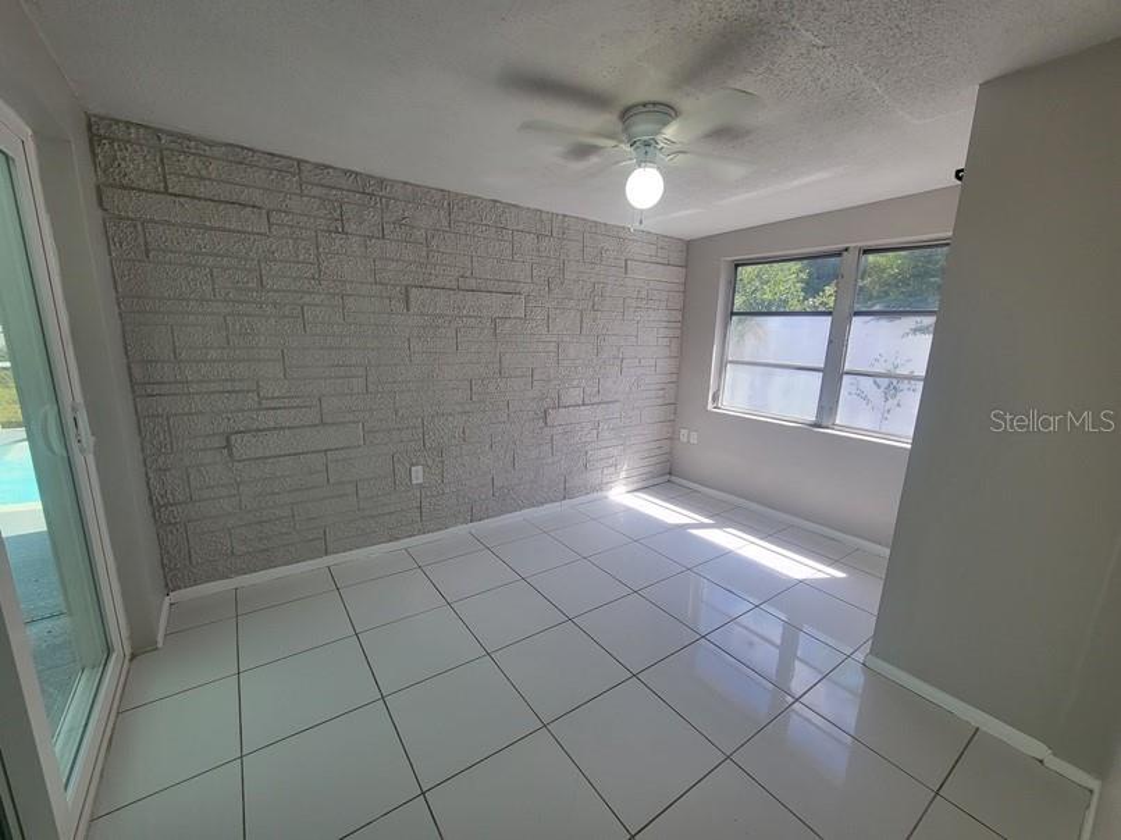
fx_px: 421
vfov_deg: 89.9
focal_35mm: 13
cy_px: 420
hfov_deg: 106.2
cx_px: 560
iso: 64
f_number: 2.2
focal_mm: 2.2
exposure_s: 1/120
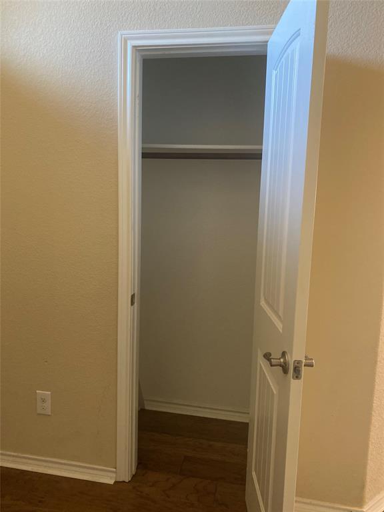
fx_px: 385
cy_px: 256
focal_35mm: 26
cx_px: 192
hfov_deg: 53.1
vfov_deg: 67.3
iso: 320
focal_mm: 4.25
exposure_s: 1/40
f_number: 1.8
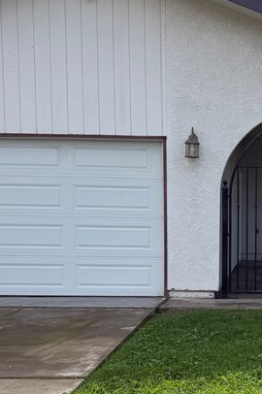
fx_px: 689
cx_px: 305
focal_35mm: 63
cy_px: 294
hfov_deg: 20.3
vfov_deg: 31.4
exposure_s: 1/3953
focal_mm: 6.76
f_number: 1.78
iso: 80
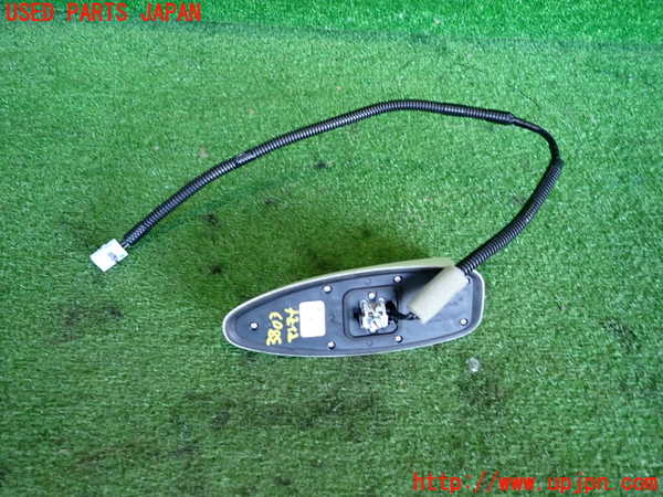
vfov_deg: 54.9
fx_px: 479
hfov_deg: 69.4
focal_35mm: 25
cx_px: 332
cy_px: 248
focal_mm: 4.5
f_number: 2
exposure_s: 1/30
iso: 200
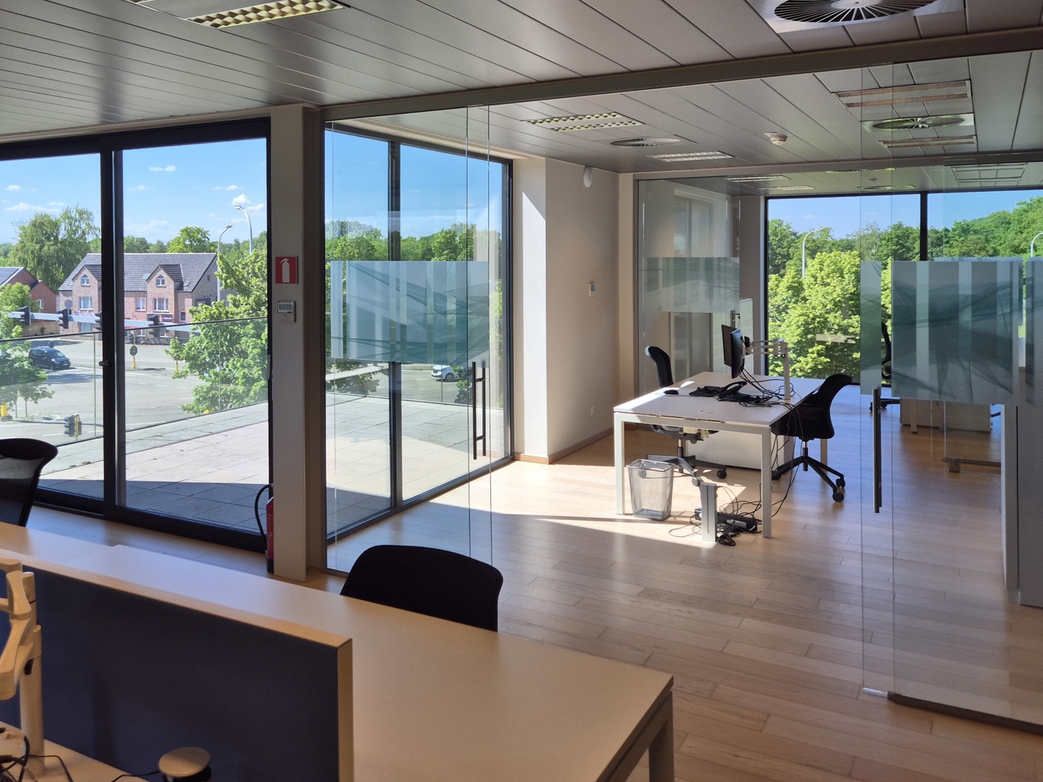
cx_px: 397
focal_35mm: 31
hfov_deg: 57.7
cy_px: 278
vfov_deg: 44.9
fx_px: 934
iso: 25
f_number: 1.8
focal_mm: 5.4
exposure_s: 1/552
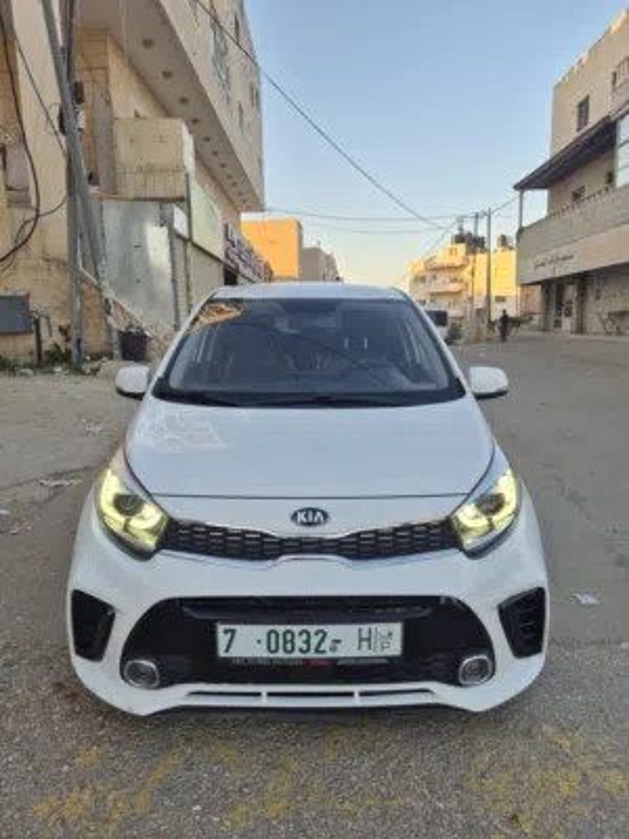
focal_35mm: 23
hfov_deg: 58.9
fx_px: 557
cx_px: 314
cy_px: 420
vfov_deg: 73.9
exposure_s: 1/221
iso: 25
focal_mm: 5.4
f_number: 1.8
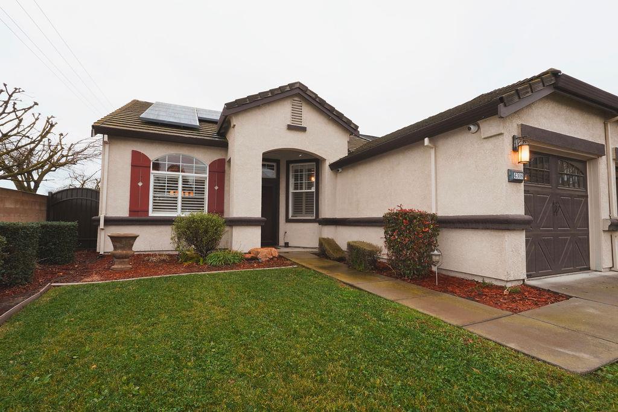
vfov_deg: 72.1
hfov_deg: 95.0
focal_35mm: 16
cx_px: 309
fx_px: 283
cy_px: 206
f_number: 14
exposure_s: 1/30
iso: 320
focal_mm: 11
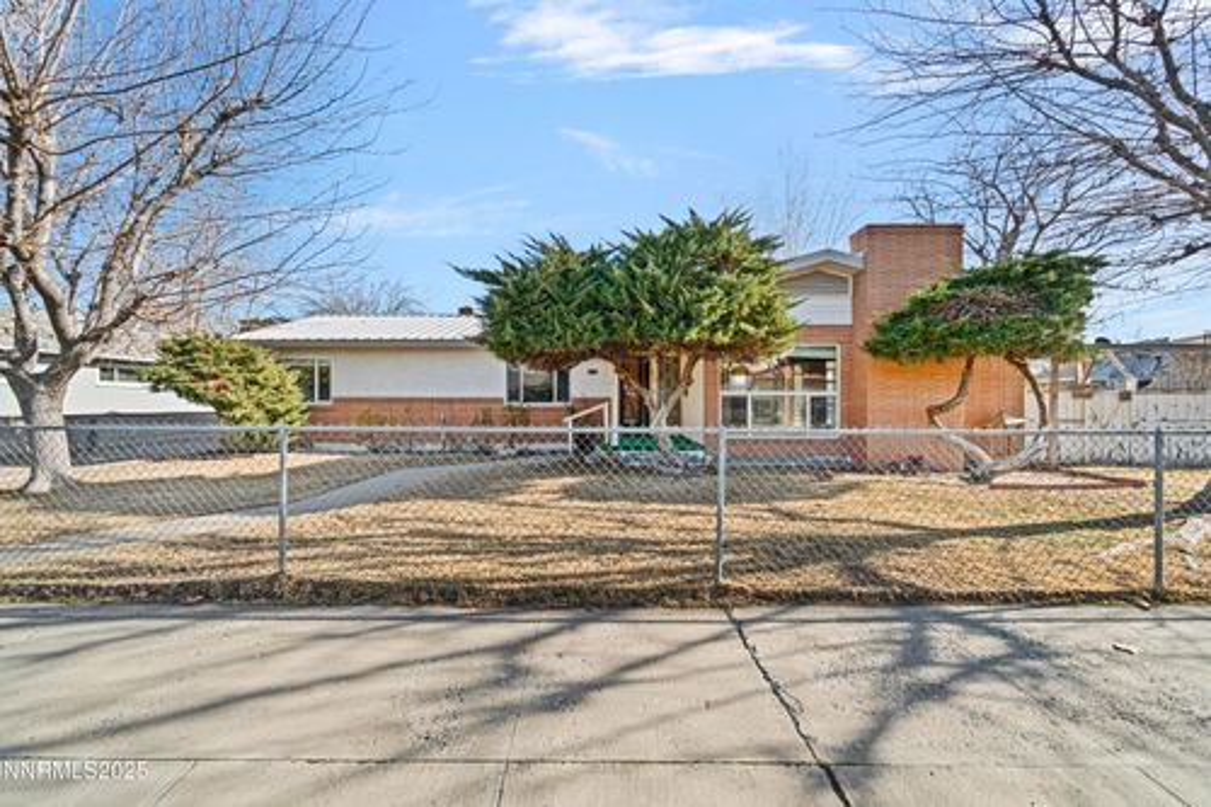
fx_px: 504
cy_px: 404
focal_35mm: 15
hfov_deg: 100.4
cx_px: 606
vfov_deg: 77.3
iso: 100
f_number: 8
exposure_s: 1/15
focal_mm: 10
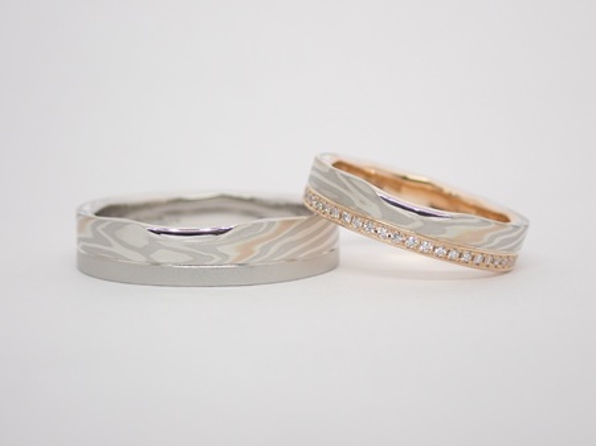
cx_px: 298
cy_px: 223
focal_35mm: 77
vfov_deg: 19.1
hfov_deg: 25.3
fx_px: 1325
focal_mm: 13.65
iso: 200
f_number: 4.1
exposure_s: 1/125
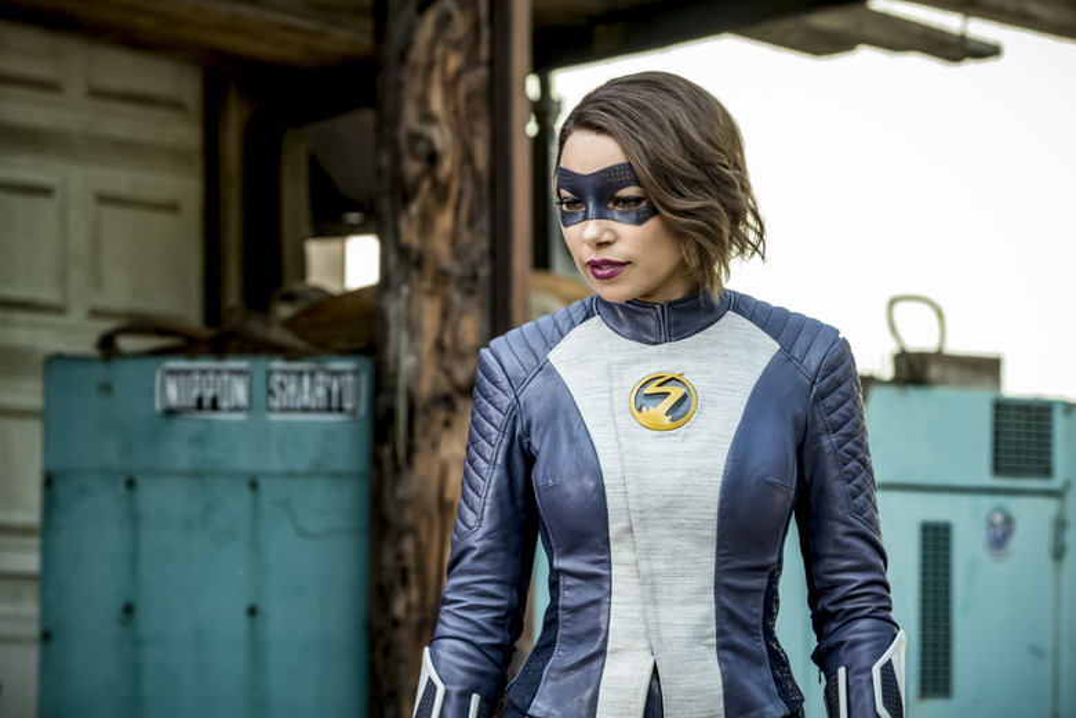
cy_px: 359
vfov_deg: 6.5
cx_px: 538
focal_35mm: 210
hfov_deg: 9.8
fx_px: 6276
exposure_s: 1/400
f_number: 6.4
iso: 1600
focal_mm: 140
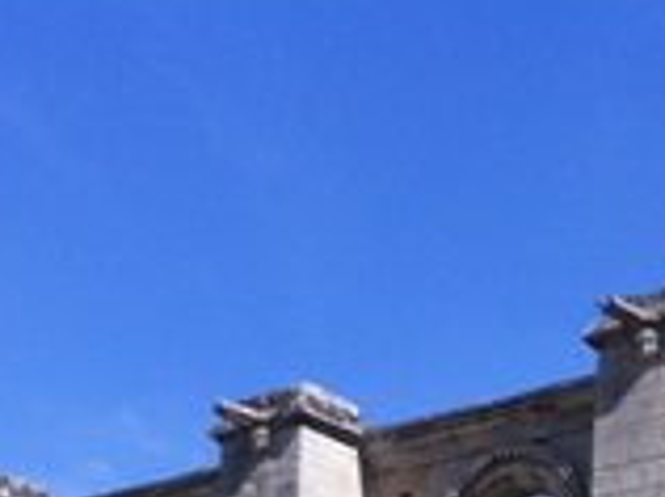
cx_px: 358
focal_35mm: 142
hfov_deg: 13.9
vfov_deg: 9.8
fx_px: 2724
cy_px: 965
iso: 80
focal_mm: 3.85
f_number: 2.8
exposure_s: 1/1207
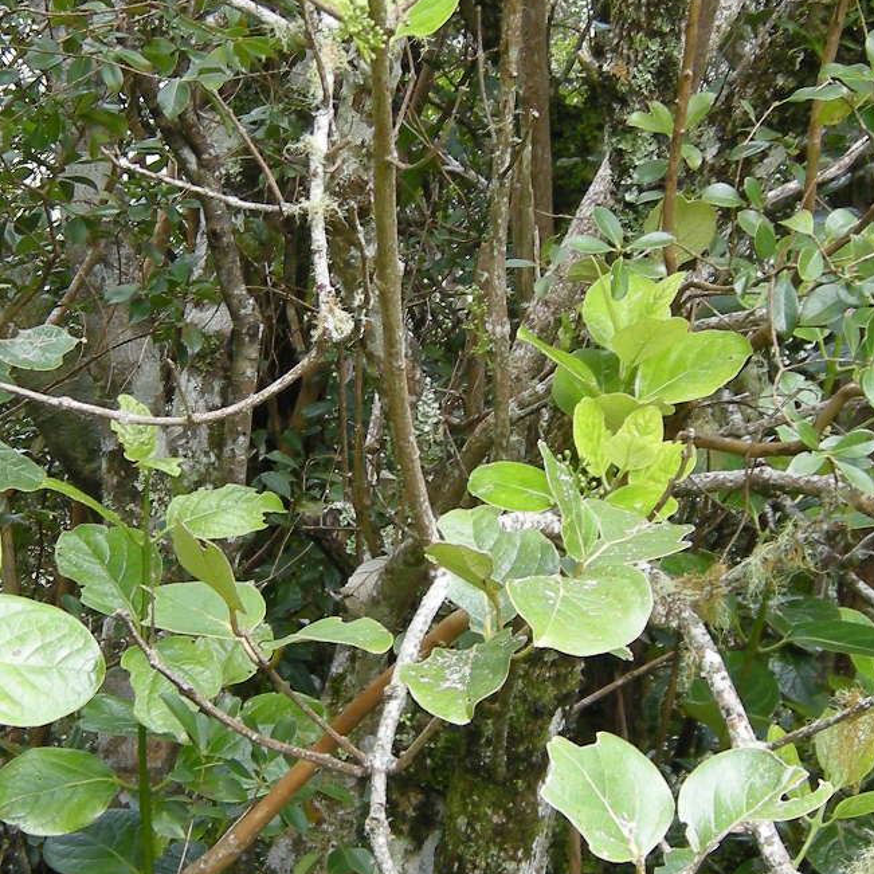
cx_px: 306
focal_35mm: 114
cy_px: 458
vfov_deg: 15.3
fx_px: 3256
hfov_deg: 15.3
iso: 94
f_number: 2.7
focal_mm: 7.5
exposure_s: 1/54
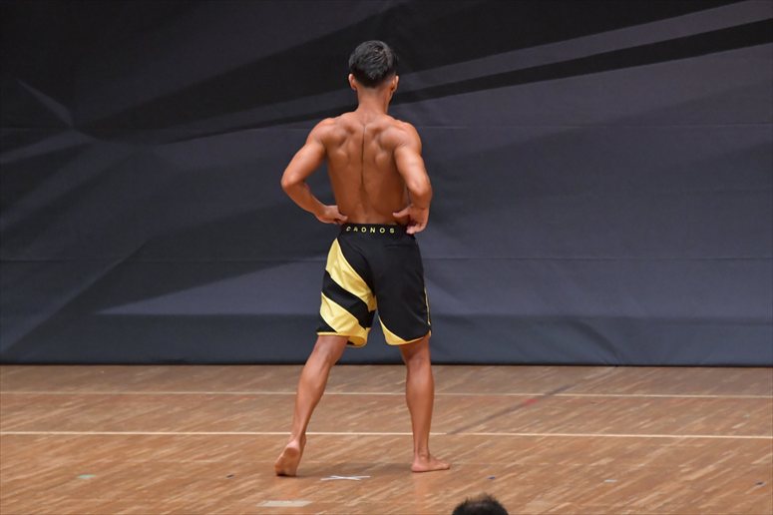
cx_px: 386
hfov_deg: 6.9
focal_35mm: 300
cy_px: 258
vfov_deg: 4.6
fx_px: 6439
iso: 6400
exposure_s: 1/400
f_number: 5.6
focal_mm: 200
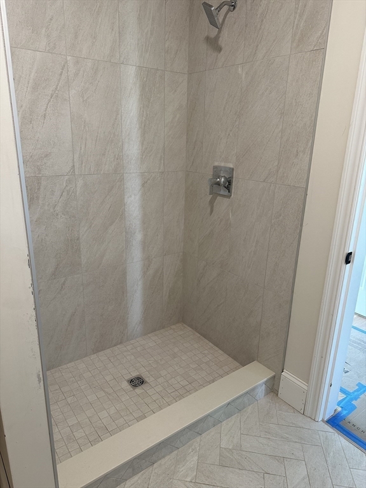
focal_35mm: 24
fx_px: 338
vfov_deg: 71.6
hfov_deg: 56.8
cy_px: 244
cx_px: 183
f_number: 1.78
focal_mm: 6.86
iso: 160
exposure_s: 1/60
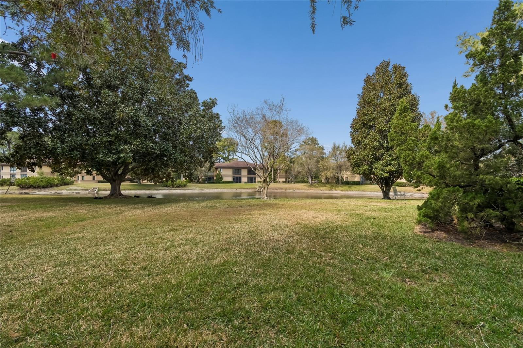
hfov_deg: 100.4
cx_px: 262
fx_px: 218
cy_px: 174
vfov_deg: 77.3
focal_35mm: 15
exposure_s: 1/250
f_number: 7.1
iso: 100
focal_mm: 10
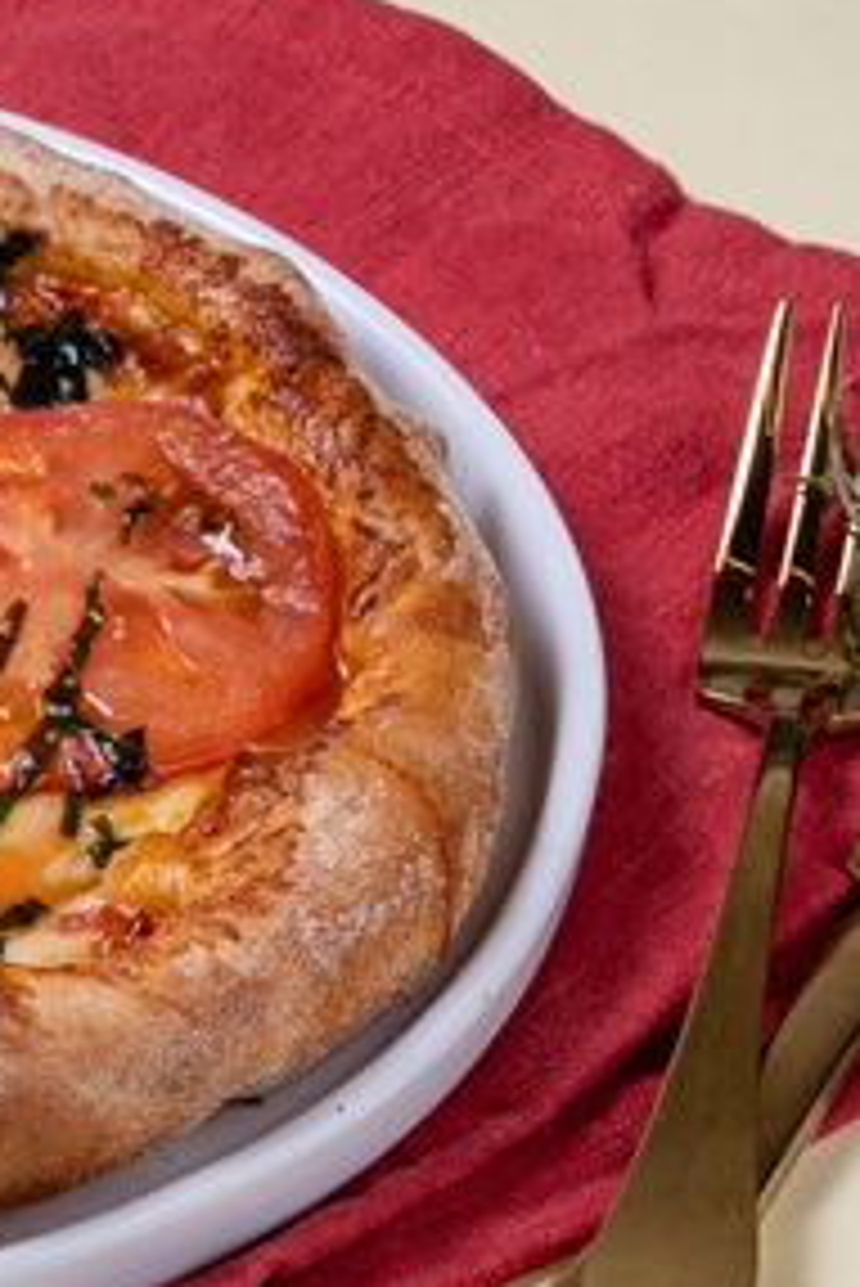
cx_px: -543
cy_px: 590
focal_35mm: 363
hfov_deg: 3.8
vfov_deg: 5.7
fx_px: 12991
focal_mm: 70
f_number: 11
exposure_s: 1/125
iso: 125
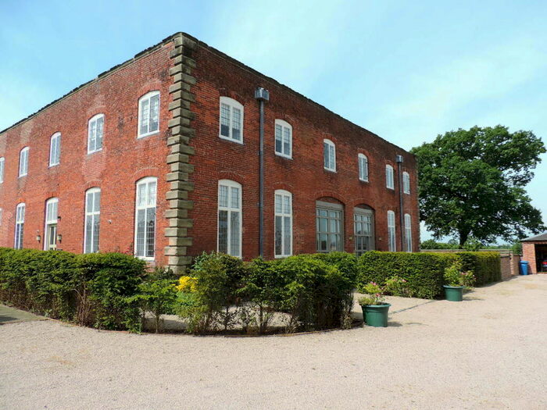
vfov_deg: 56.8
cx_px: 274
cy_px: 205
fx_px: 379
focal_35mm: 24
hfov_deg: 71.6
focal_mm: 4.3
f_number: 3
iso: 80
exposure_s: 1/800
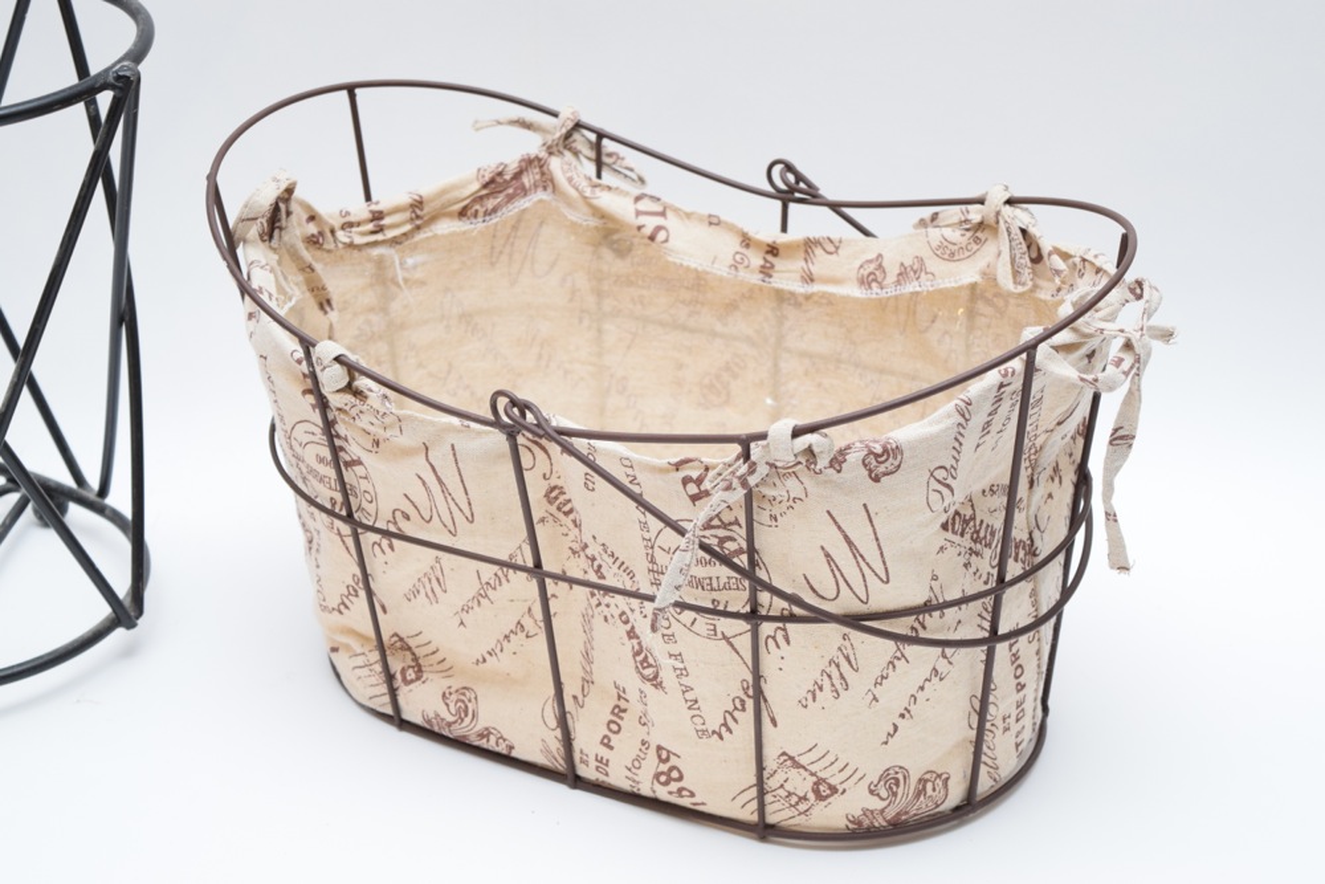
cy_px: 442
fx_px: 3037
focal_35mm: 82
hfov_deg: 24.6
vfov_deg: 16.6
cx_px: 662
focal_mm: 55
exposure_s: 1/60
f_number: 5.6
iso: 900
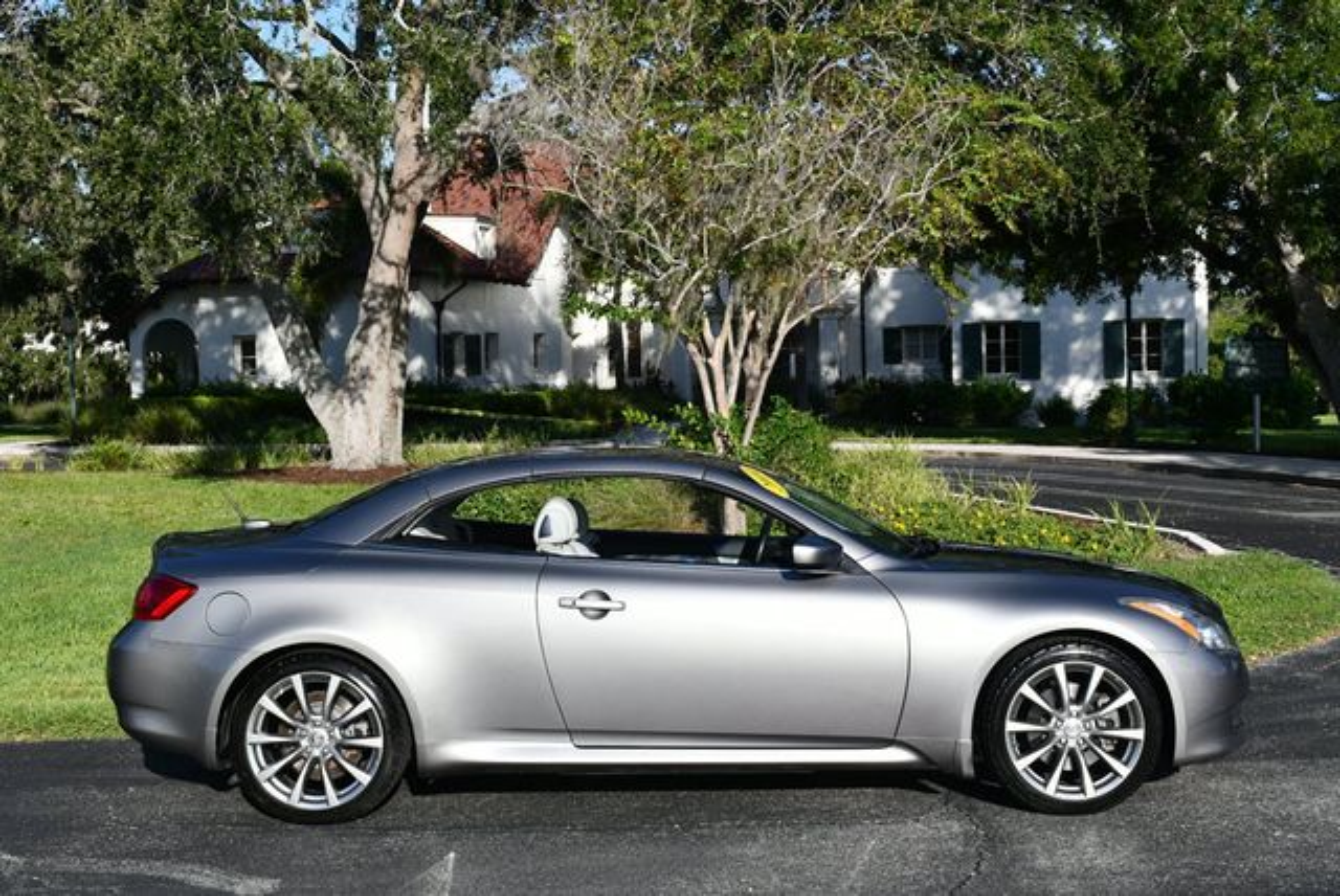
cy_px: 448
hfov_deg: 38.2
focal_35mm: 52
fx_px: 1937
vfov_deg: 26.0
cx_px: 670
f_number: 9
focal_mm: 26
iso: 100
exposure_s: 1/320
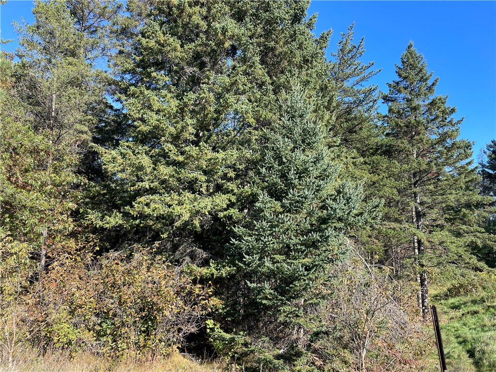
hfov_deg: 67.3
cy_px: 186
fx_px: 373
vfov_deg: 53.1
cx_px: 248
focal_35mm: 26
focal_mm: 4.2
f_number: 1.6
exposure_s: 1/1062
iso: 32
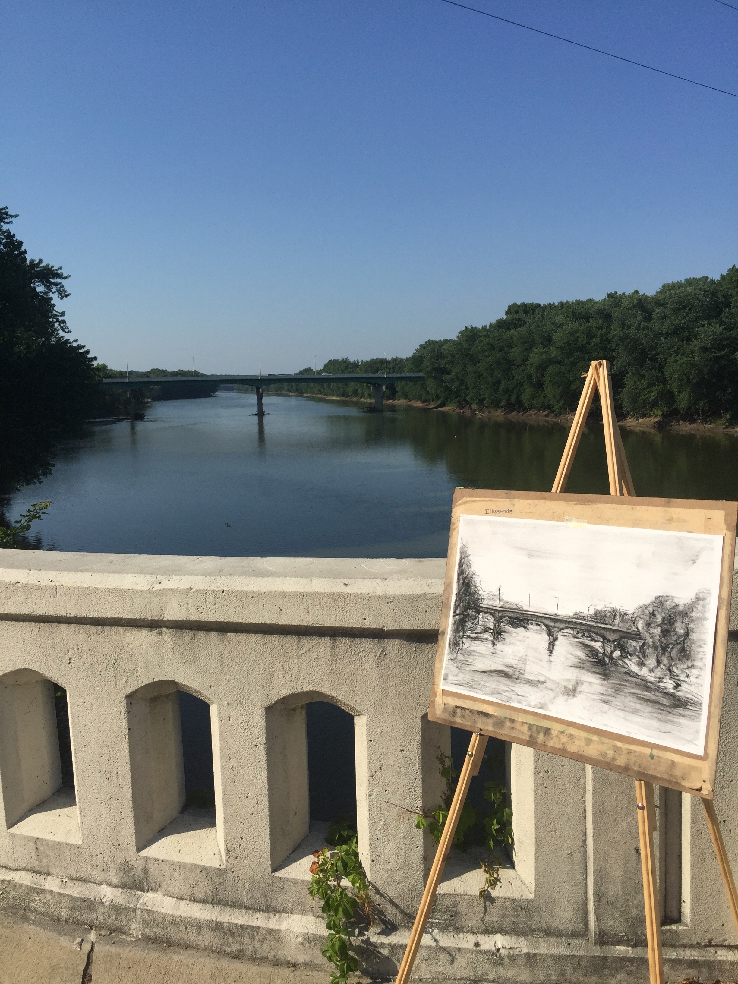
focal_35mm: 29
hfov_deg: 48.2
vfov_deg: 61.7
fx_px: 824
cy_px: 492
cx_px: 369
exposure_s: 1/3300
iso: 32
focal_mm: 4.15
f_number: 2.2
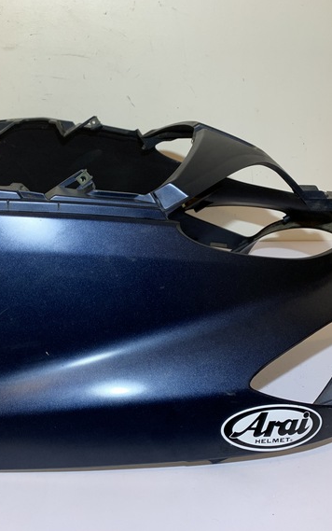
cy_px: 265
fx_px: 535
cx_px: 74
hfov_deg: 33.6
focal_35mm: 37
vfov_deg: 52.7
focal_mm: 4.25
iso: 64
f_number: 1.8
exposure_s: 1/50
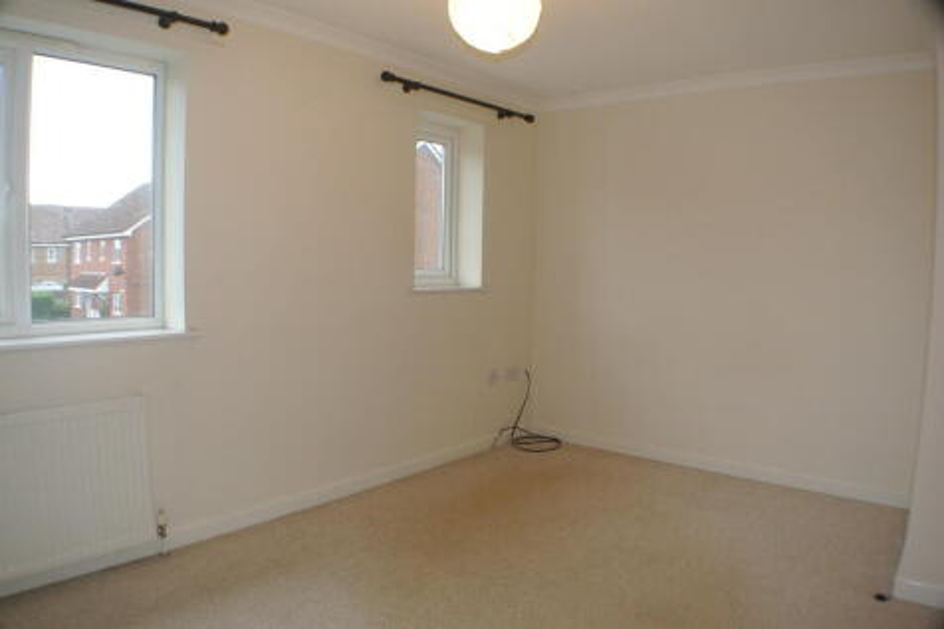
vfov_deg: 42.3
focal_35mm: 31
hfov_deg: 60.3
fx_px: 813
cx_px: 472
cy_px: 314
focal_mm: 11.8
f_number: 3.8
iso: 360
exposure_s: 1/60
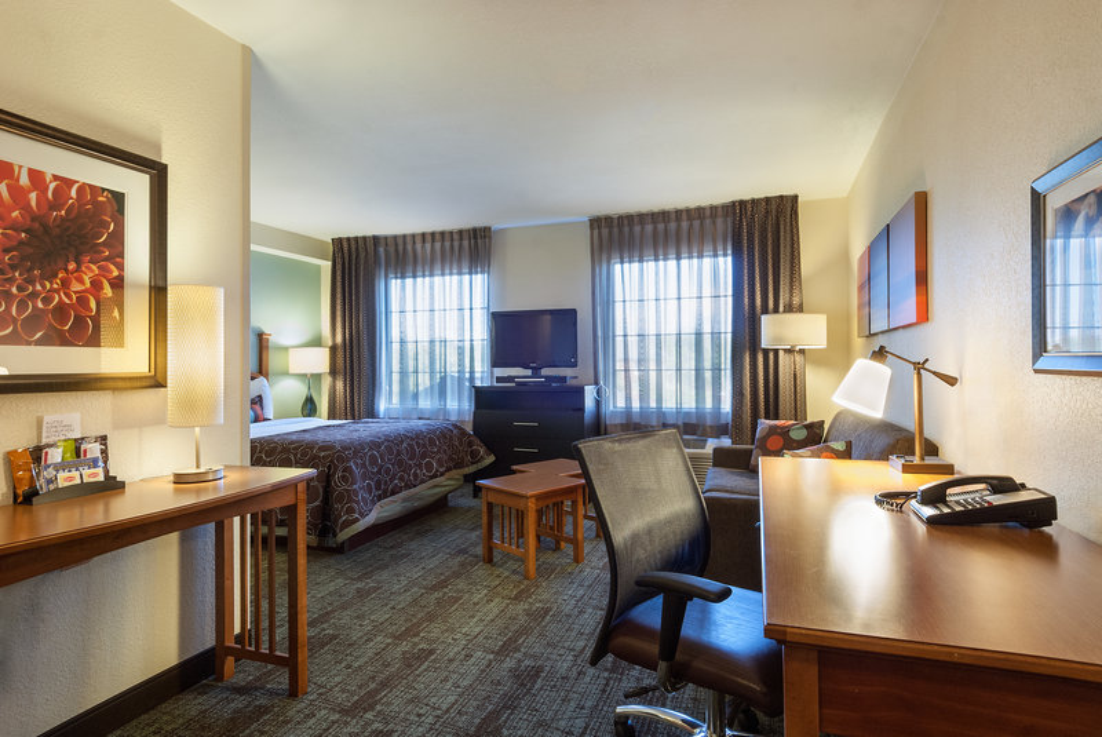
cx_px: 551
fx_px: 551
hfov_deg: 89.9
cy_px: 368
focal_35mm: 18
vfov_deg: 67.5
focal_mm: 12
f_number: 11
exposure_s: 1/2.5
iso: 200
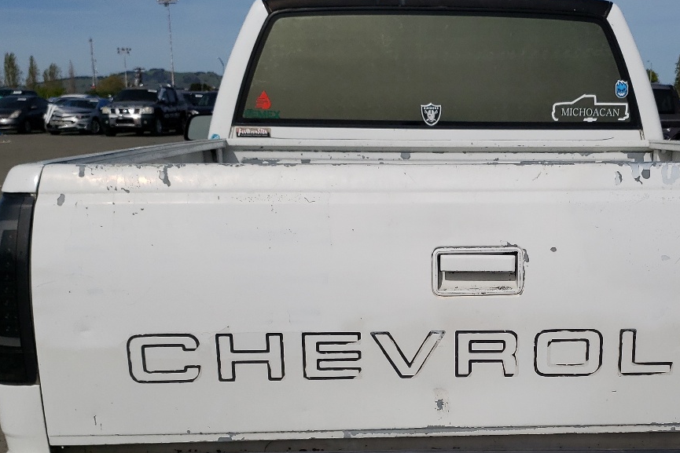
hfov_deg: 39.1
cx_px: 461
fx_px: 945
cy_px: 365
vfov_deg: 26.5
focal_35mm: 50
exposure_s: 1/10000
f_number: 1.5
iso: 50
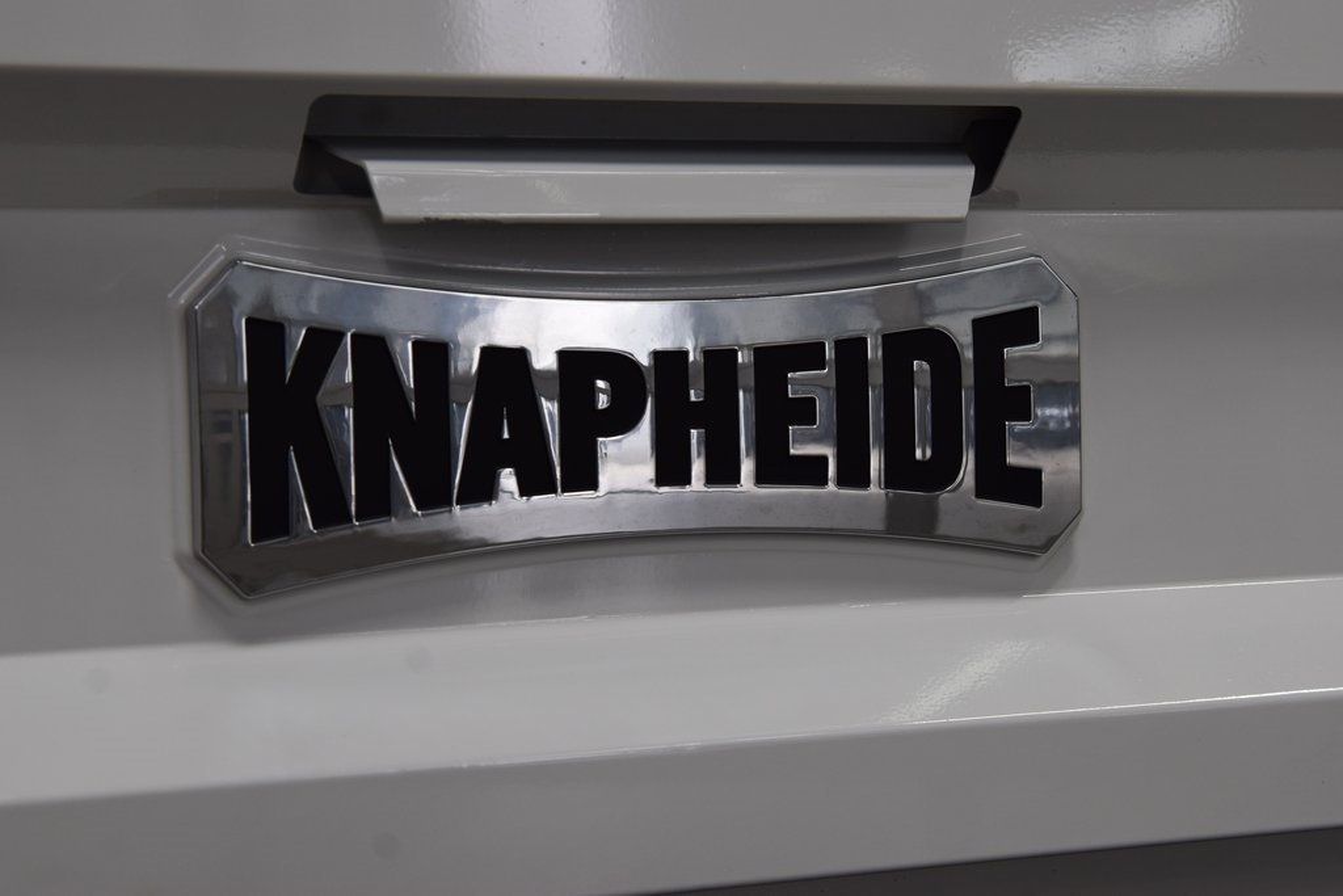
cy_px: 448
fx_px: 2798
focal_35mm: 75
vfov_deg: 18.2
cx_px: 672
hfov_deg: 27.0
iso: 400
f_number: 7.1
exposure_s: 1/40
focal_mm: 50
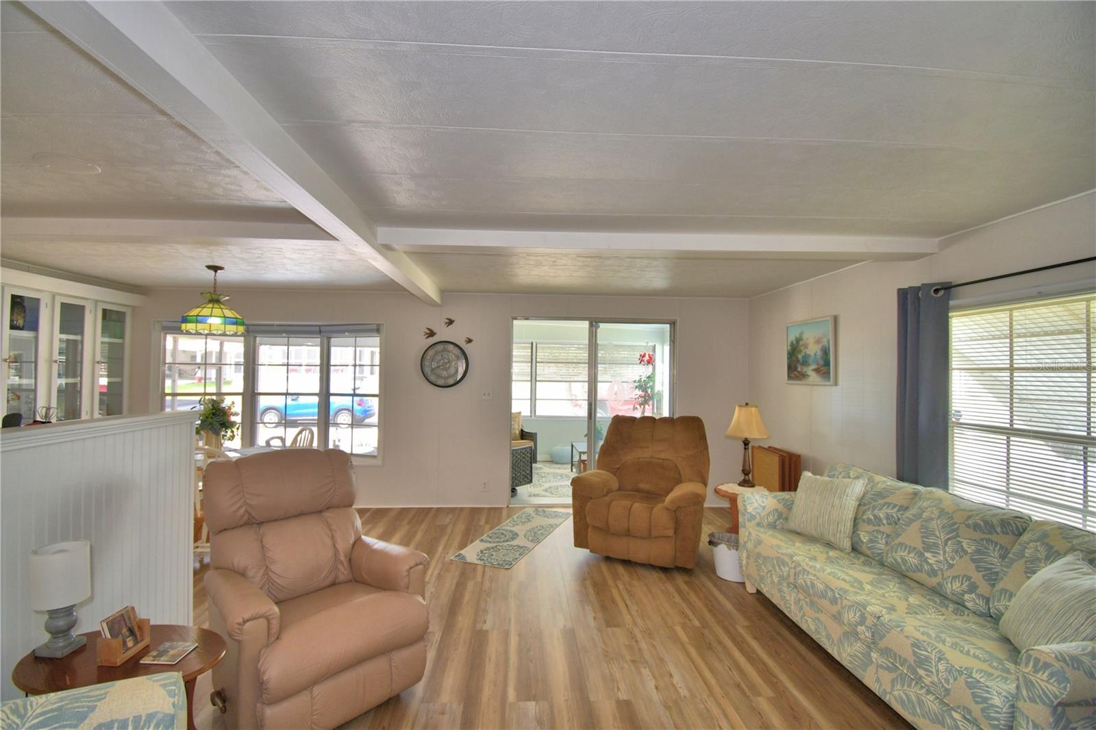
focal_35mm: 15
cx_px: 548
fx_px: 457
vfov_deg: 77.3
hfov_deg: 100.4
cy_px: 365
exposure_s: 1/60
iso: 200
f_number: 4.5
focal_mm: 10
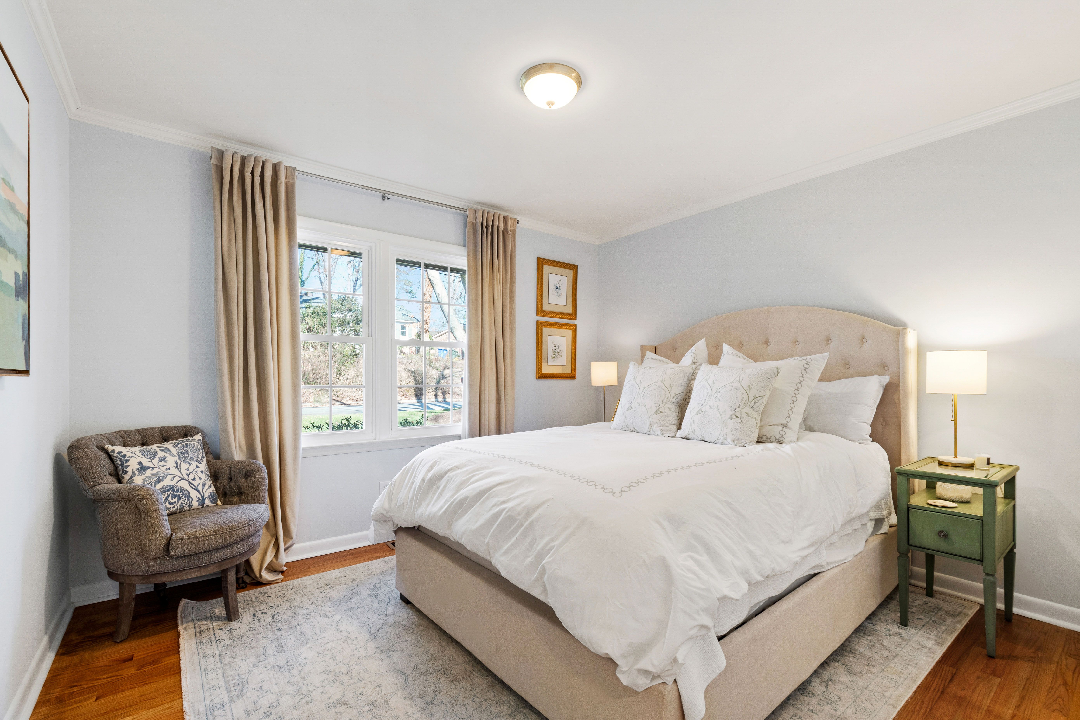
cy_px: 360
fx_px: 450
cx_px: 540
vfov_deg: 77.3
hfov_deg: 100.4
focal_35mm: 15
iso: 100
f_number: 8
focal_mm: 10
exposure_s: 1/2.5
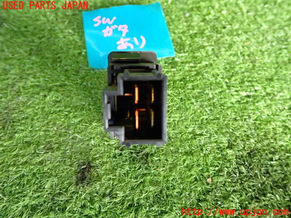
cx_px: 146
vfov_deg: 46.8
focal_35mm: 30
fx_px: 252
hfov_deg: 60.0
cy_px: 109
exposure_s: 1/30
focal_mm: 5.4
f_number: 2.3
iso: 320
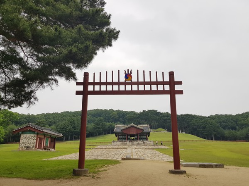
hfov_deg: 67.3
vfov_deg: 53.1
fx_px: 187
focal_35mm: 26
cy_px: 93
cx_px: 124
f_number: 1.7
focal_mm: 4.2
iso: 40
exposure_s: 1/2008
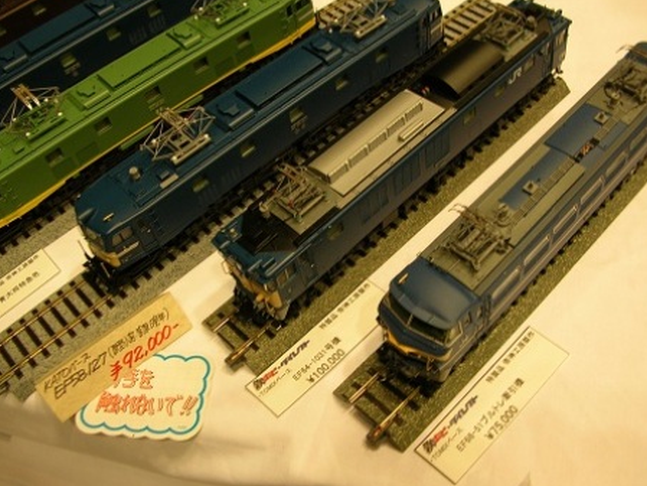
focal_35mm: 39
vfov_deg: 36.8
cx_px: 357
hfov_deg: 47.8
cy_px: 231
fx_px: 729
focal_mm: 5.8
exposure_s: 1/14.3
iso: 50
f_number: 2.8
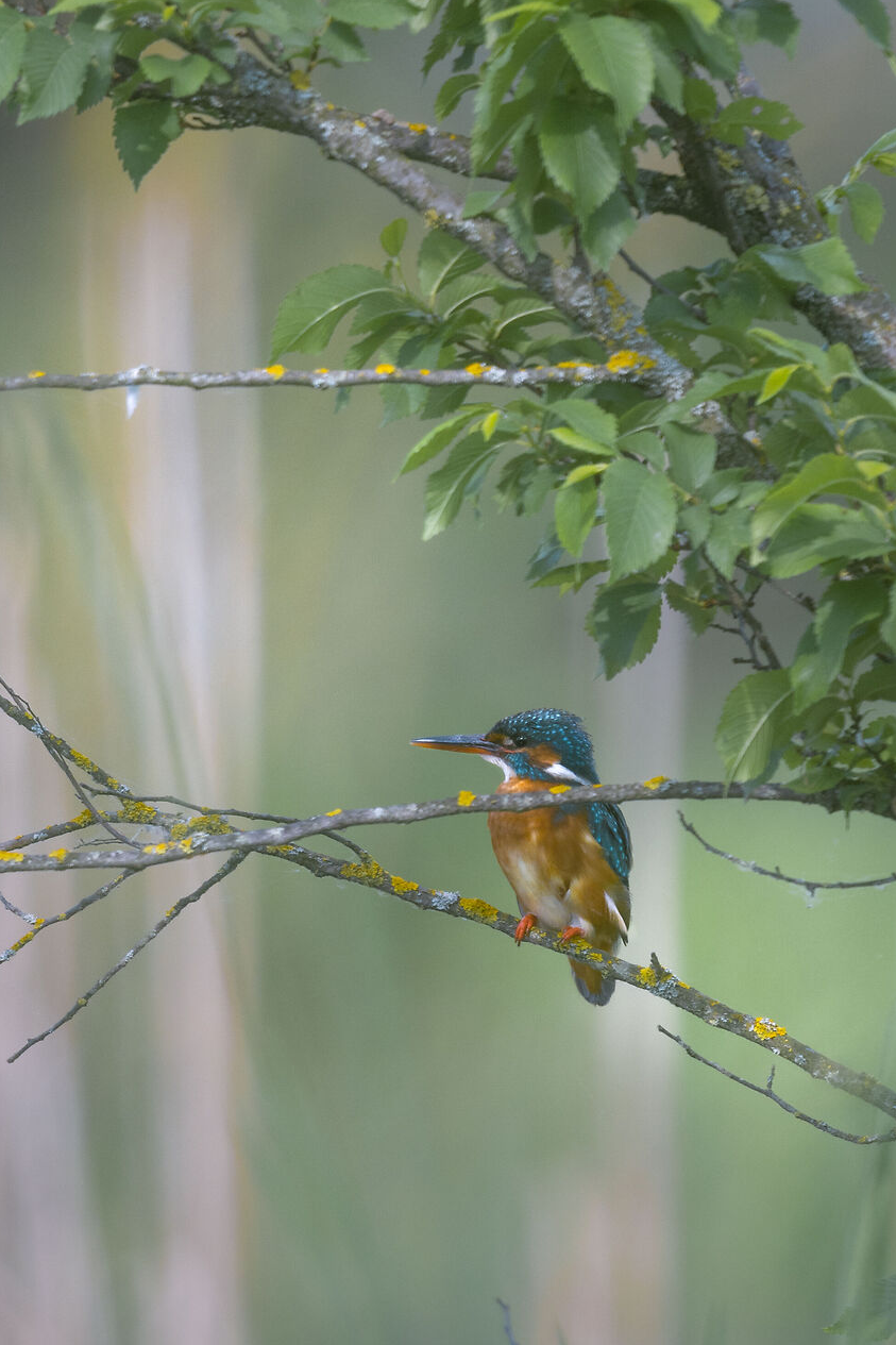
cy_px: 819
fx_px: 74383
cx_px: 525
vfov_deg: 1.0
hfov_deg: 0.7
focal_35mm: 1992
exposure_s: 1/640
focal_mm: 700
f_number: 5.6
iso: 80
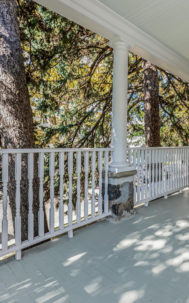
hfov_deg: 52.5
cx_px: 143
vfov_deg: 79.6
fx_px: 181
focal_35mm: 22
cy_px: 148
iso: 800
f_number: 8
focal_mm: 14
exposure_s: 1/200
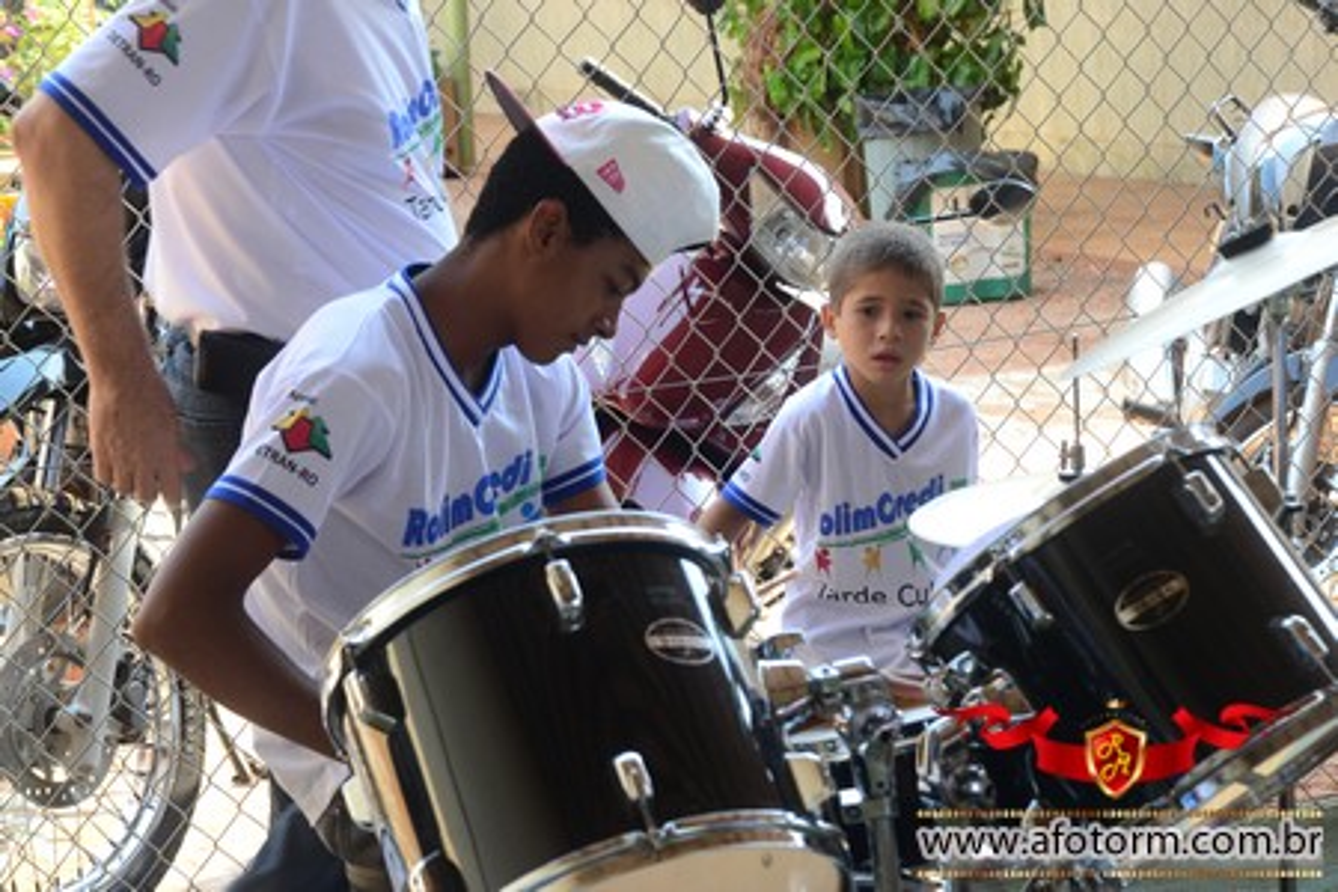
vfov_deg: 13.8
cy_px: 446
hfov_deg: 20.6
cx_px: 669
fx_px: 3679
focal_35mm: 99
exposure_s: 1/160
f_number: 8
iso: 400
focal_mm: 66
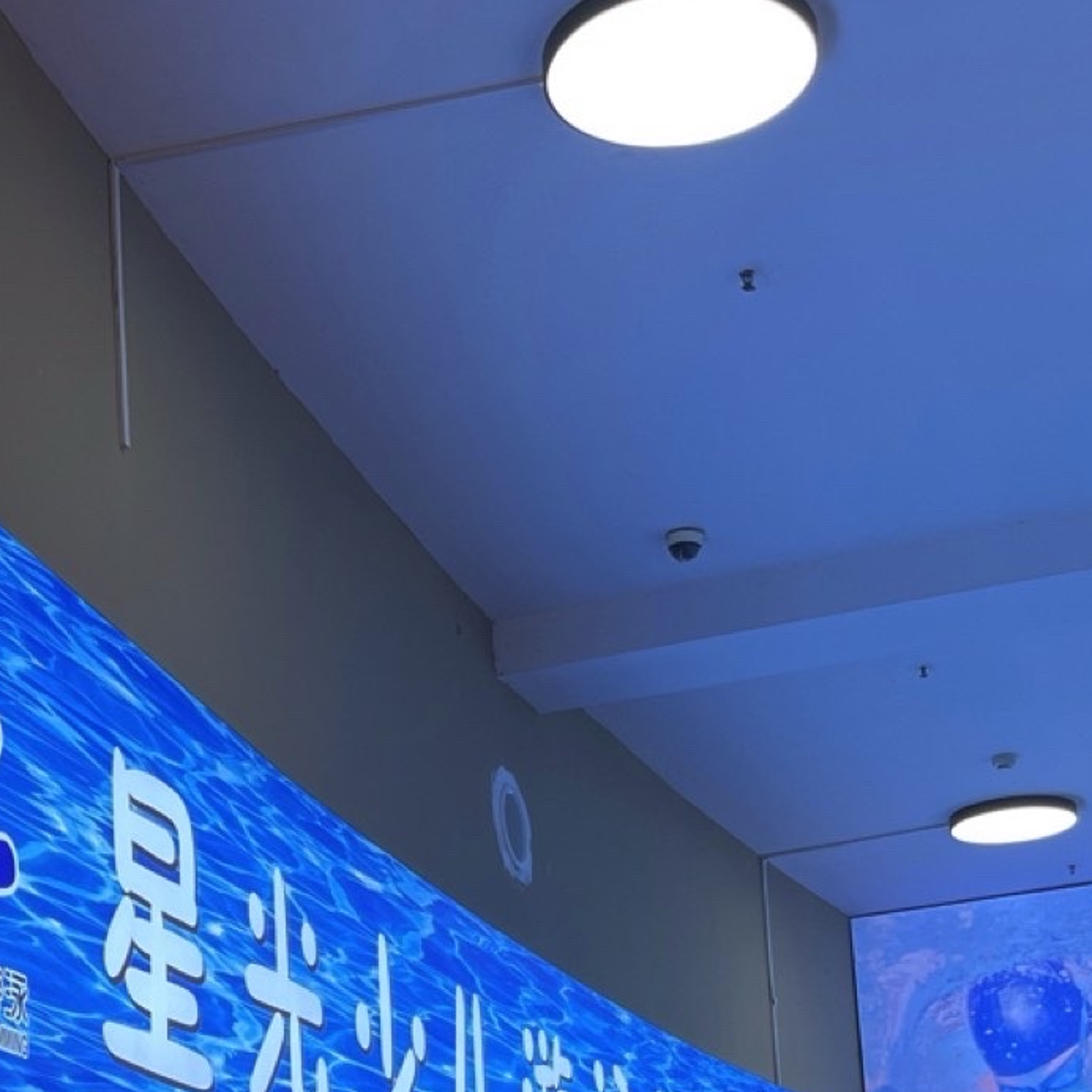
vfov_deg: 24.2
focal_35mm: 68
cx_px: 456
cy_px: 1109
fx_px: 2427
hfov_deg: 25.3
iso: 50
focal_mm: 5.1
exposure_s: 1/121
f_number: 1.6
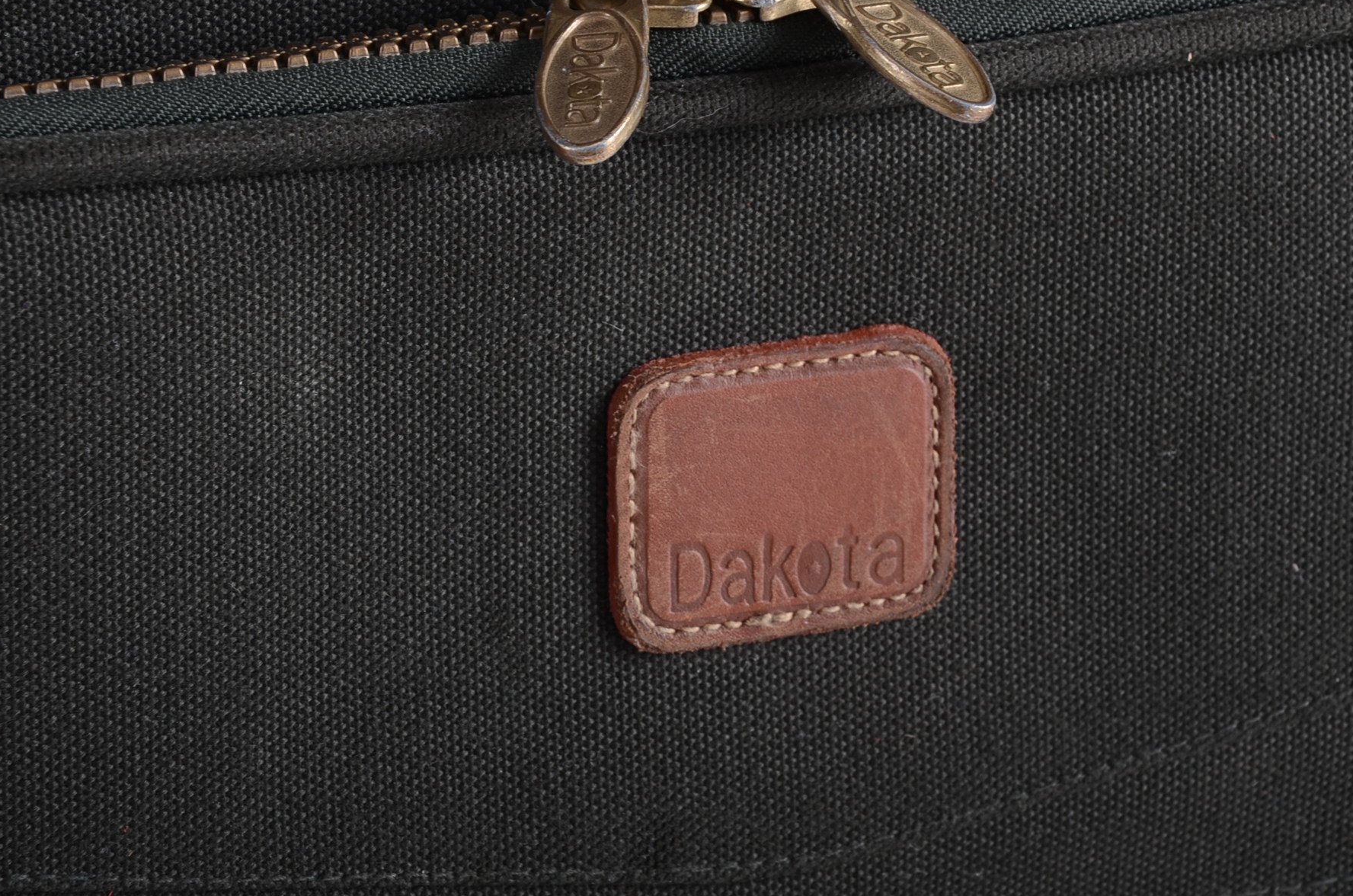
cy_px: 312
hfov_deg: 10.1
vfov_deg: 6.7
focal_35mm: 204
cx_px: 686
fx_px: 7650
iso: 200
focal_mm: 98
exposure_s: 1/200
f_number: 10
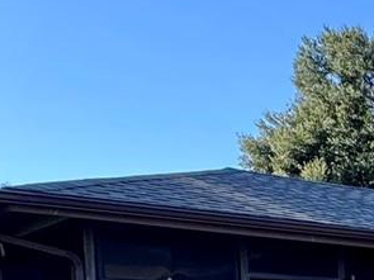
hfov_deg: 18.0
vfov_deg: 17.7
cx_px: 738
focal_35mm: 76
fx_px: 821
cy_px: 402
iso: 40
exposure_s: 1/552
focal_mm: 2.22
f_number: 2.2
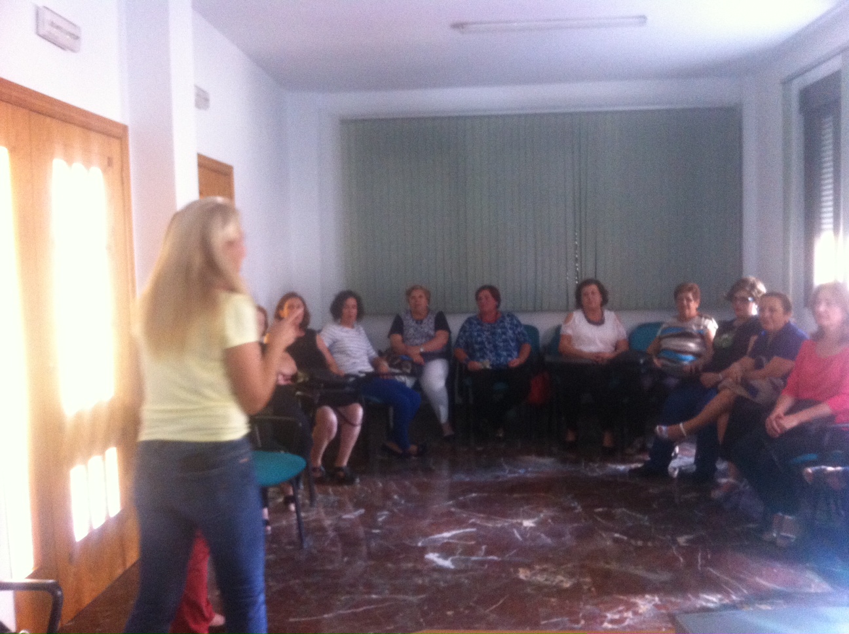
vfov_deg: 40.6
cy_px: 317
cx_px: 424
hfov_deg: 52.7
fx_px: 857
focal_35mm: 35
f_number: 2.8
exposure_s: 1/15
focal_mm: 3.85
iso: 320
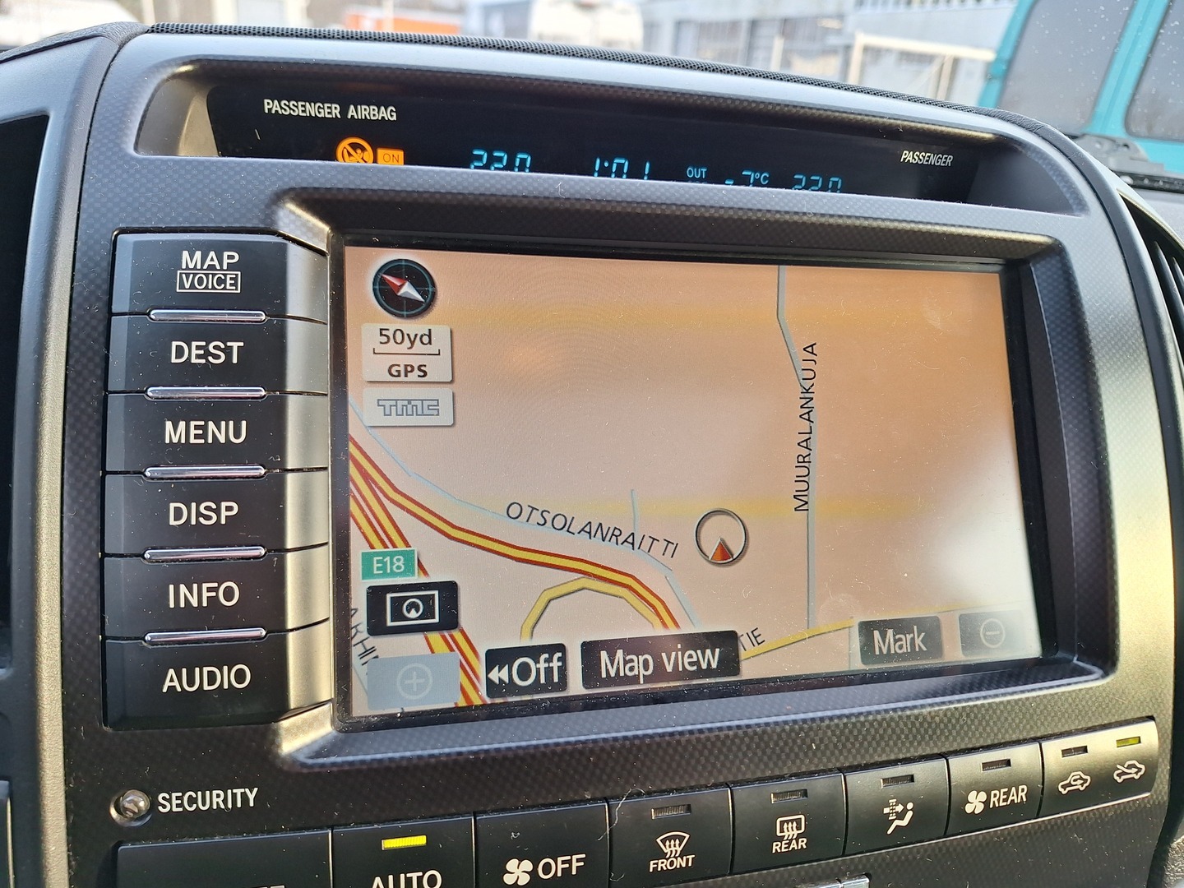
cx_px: 592
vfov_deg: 58.9
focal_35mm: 23
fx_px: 787
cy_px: 444
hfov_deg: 73.9
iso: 40
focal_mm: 5.54
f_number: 1.8
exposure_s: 1/141
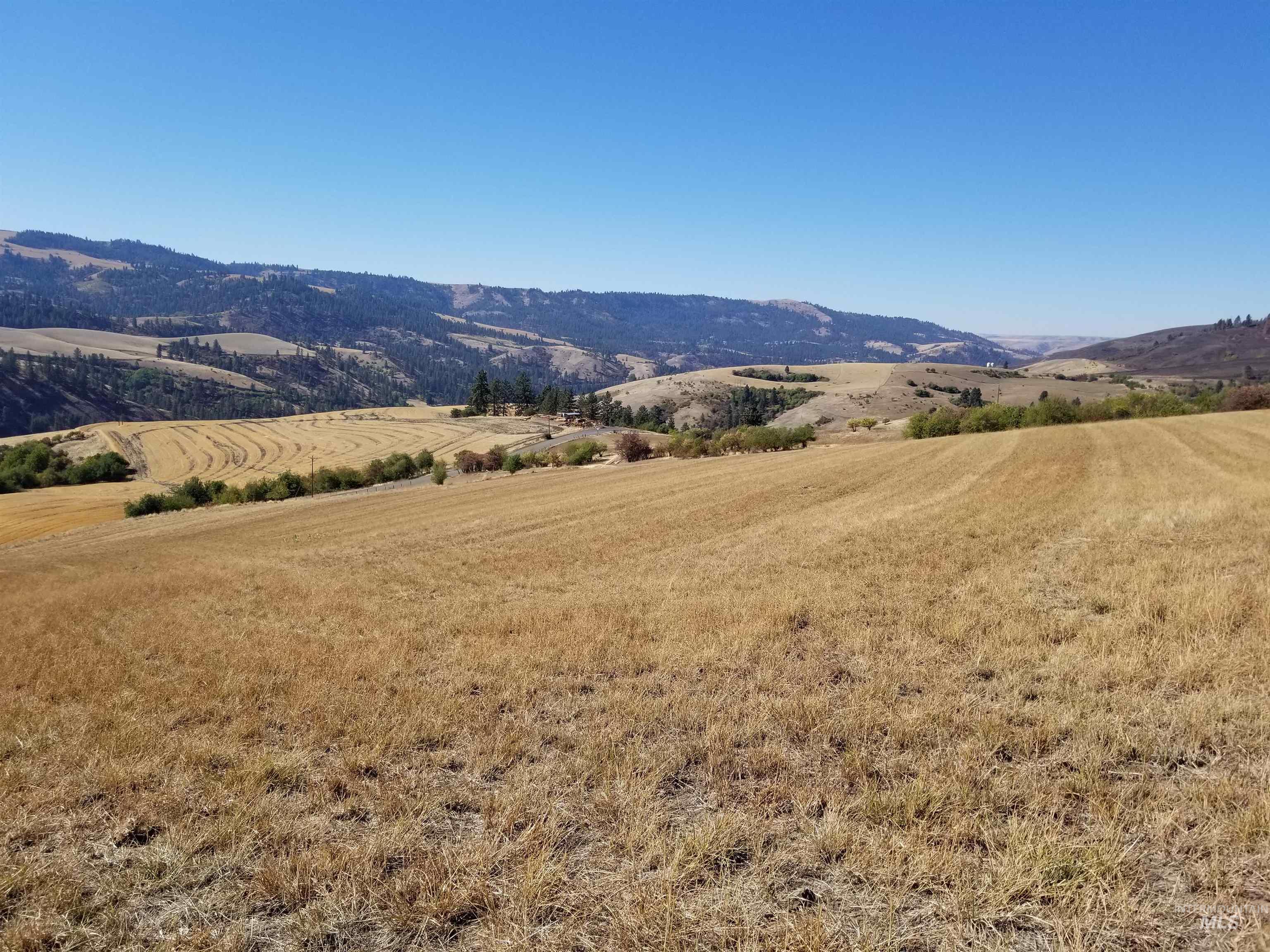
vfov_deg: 53.1
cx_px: 635
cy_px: 476
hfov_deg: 67.3
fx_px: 954
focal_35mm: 26
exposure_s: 1/2688
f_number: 1.7
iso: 50
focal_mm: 4.3
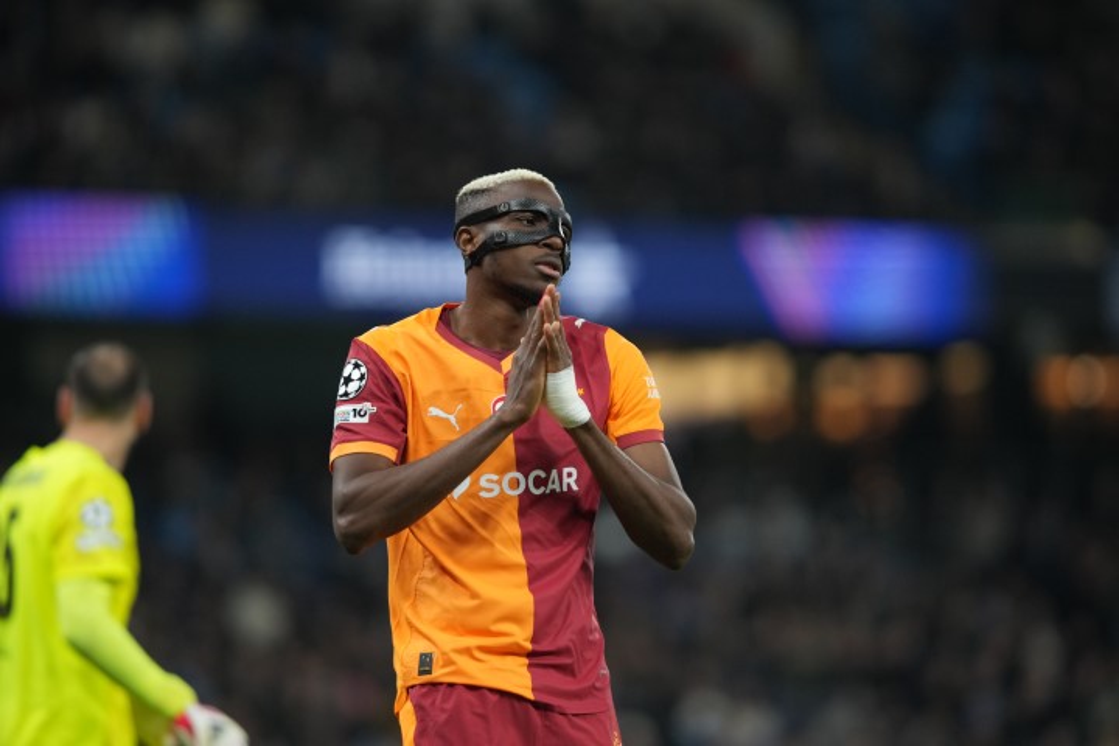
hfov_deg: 6.9
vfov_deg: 4.6
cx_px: 560
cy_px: 373
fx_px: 9324
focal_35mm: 300
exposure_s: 1/1600
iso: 2500
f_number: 2.8
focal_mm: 300
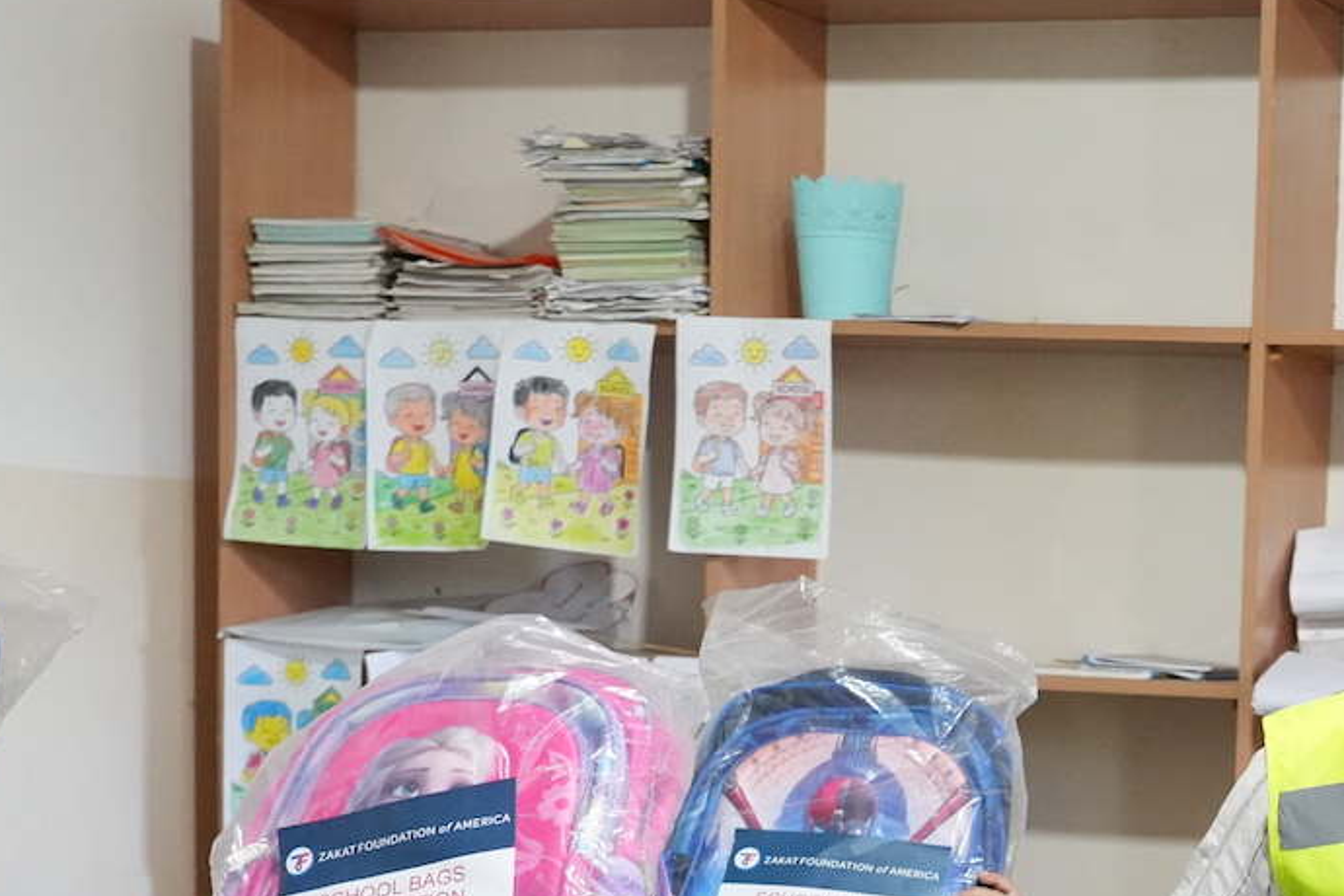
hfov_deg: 22.4
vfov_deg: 14.9
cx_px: 1159
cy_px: 1017
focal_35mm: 89
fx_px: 3322
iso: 6400
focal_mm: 32
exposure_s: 1/200
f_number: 4
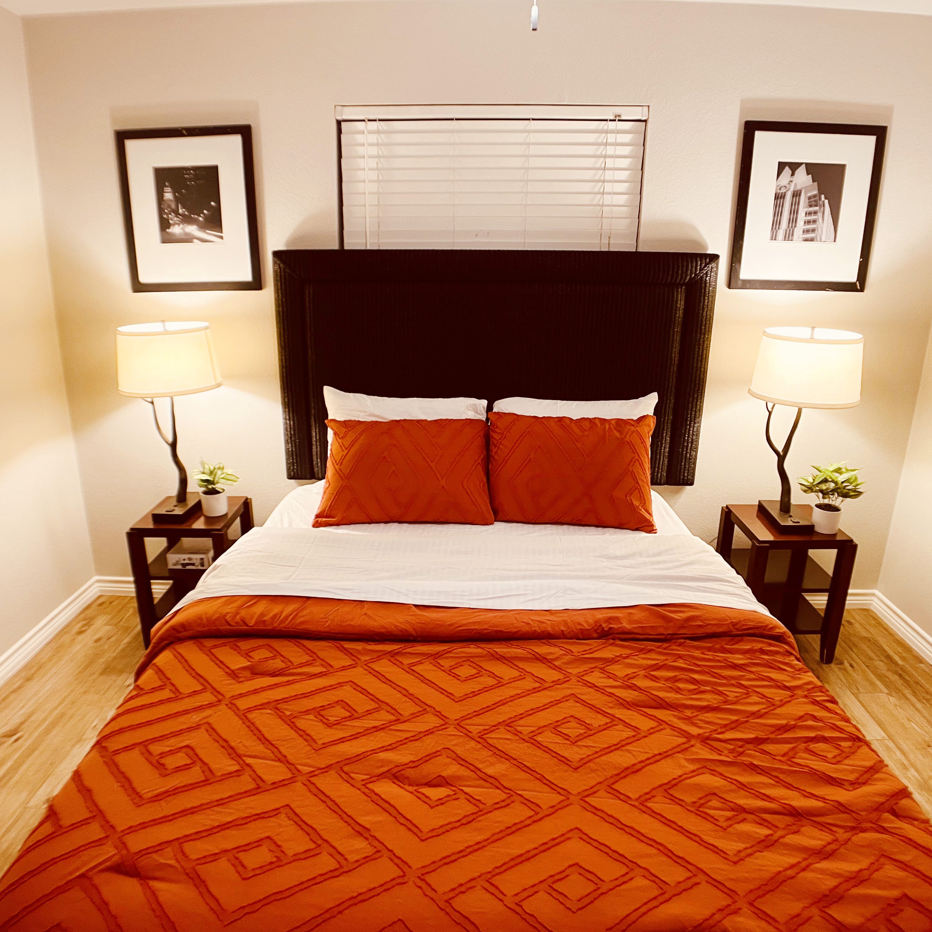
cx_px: 439
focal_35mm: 31
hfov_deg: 52.5
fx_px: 944
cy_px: 465
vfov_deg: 52.5
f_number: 1.6
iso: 160
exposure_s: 1/60
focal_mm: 4.2
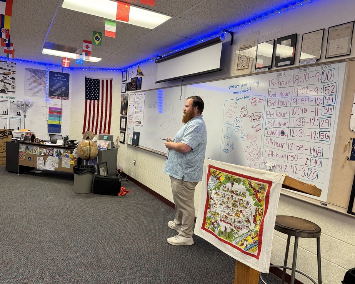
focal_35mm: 26
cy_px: 144
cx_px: 159
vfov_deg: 54.9
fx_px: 273
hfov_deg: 65.9
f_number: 1.78
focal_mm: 6.76
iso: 320
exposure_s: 1/60
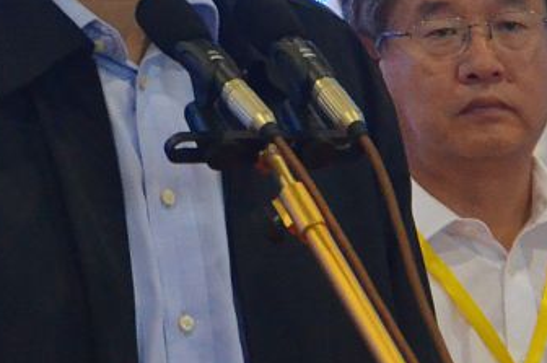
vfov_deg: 2.7
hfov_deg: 4.1
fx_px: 7720
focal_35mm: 509
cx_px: 147
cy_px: 61
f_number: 9
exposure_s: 1/60
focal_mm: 95
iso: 3200
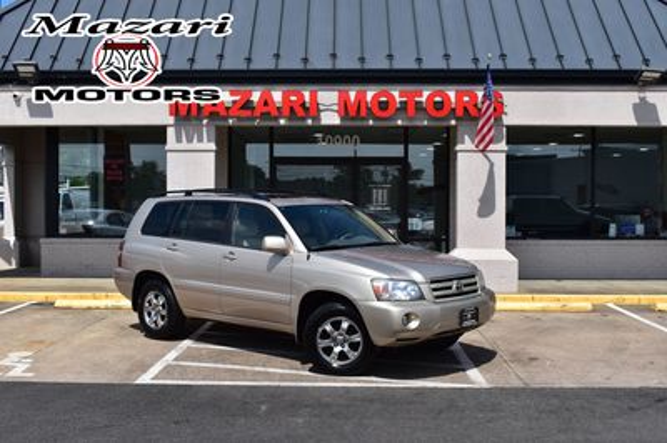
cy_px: 222
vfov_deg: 29.8
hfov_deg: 43.6
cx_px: 334
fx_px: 833
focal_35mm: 45
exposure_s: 1/500
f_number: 11
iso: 220
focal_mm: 30
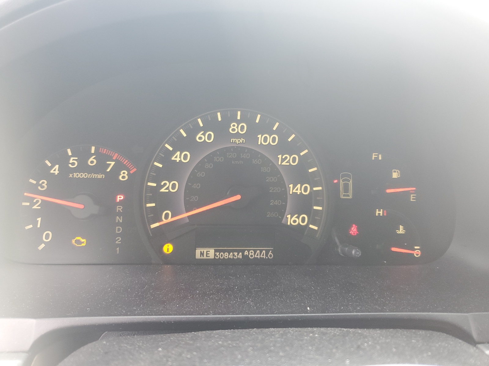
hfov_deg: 67.3
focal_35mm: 26
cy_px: 183
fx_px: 367
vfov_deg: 53.1
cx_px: 244
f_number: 1.5
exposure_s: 1/60.2
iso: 73
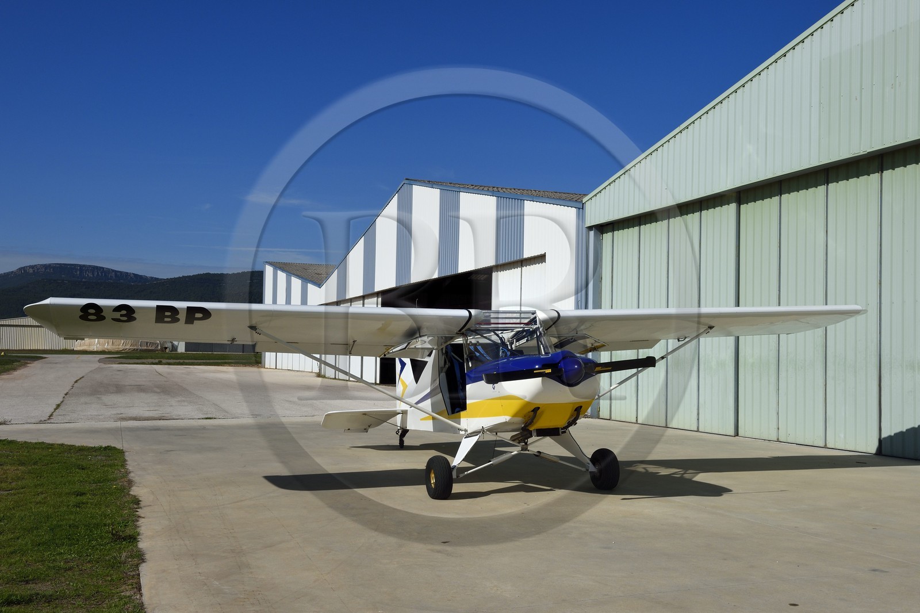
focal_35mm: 36
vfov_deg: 36.9
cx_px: 460
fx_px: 920
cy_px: 306
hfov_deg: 53.1
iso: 400
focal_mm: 36
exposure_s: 1/500
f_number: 18
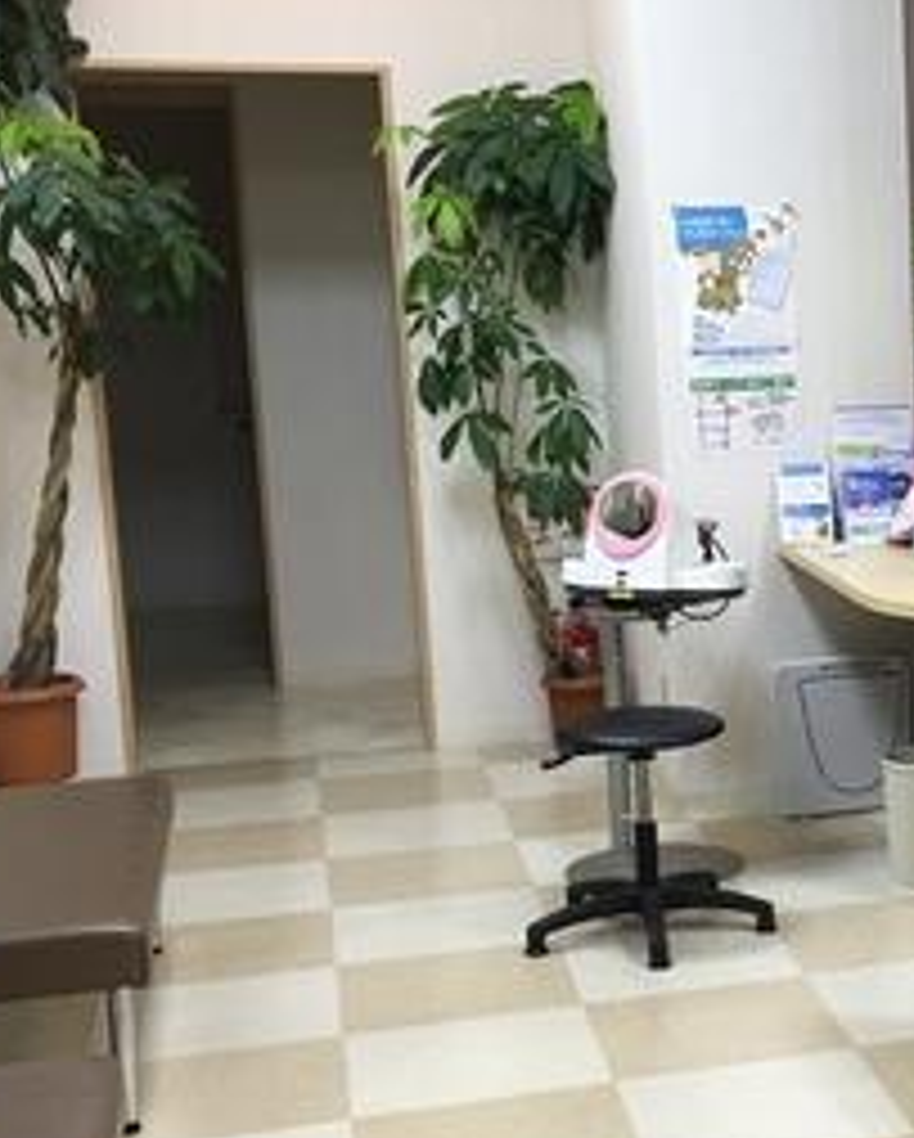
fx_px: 2261
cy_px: 634
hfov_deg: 21.0
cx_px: 1144
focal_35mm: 67
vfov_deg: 28.3
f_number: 2.2
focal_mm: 4.15
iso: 40
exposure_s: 1/30
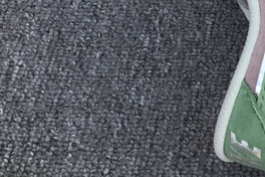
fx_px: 810
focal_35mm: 110
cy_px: -127
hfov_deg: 16.3
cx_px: 439
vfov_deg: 11.6
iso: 25
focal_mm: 3.3
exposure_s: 1/322
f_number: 2.4
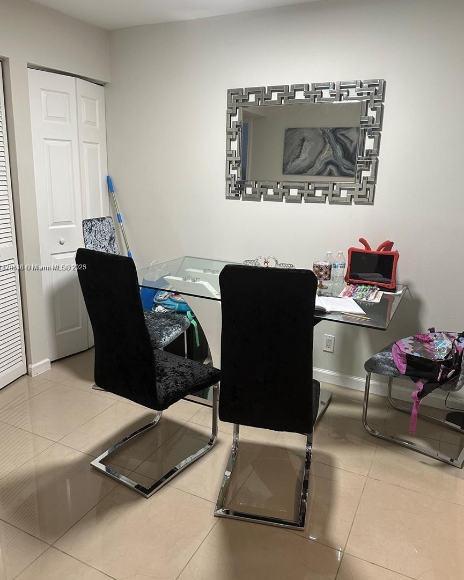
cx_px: 230
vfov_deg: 65.9
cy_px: 268
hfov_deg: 54.9
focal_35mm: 26
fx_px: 446
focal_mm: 6.86
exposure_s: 1/60
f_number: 1.78
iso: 250
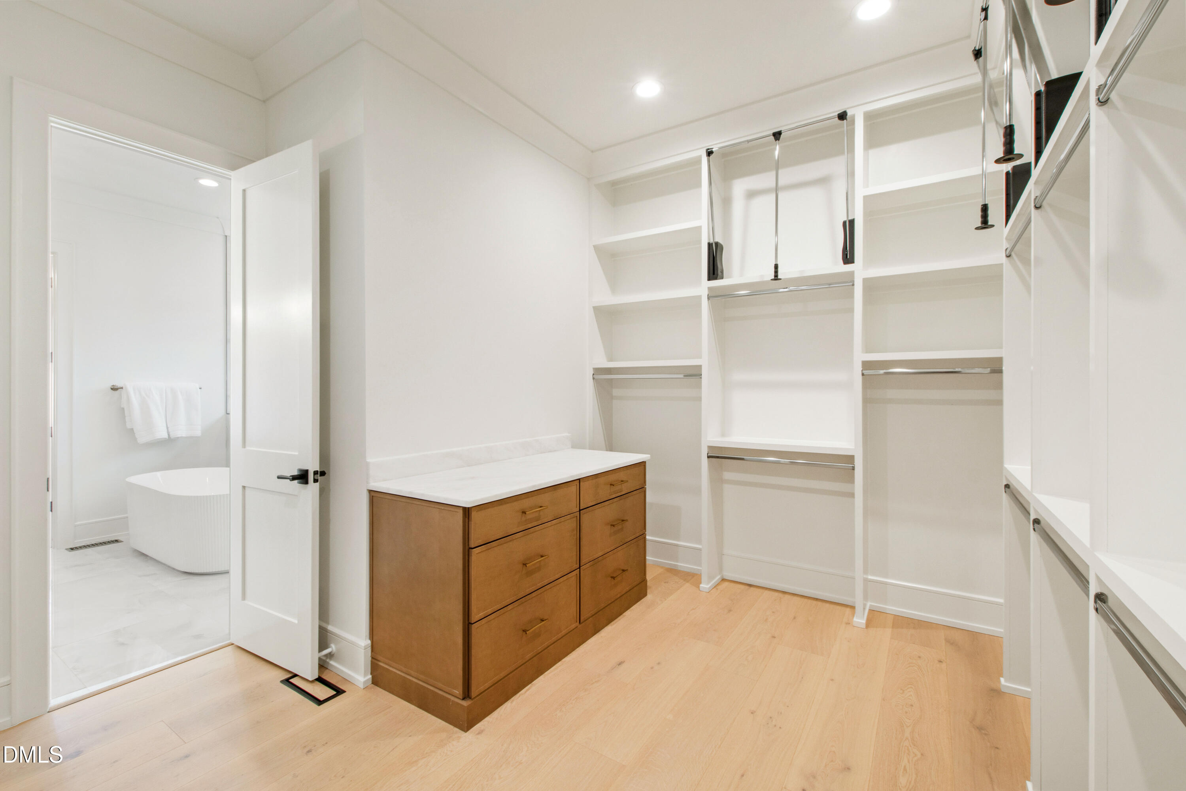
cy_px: 396
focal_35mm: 15
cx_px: 593
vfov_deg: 77.3
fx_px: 494
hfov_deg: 100.4
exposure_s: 1/2.5
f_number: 8
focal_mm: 10
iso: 100
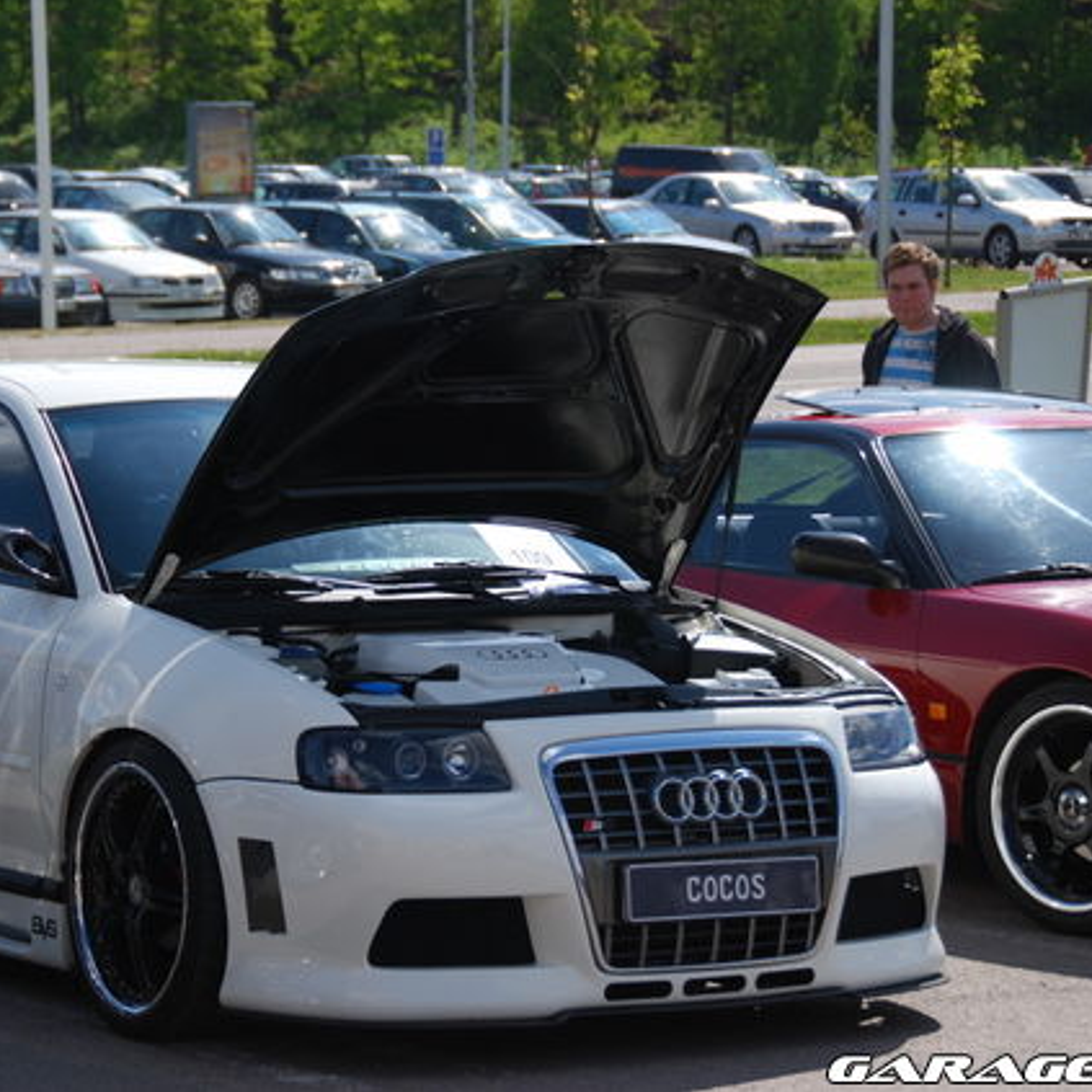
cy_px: 542
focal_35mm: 135
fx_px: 4818
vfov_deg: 12.9
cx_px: 444
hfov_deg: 12.9
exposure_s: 1/500
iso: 100
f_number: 5.6
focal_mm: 70
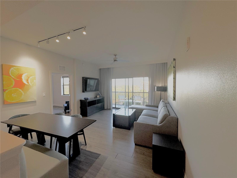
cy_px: 89
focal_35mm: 14
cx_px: 118
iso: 125
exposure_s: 1/125
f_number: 2.2
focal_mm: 2.22
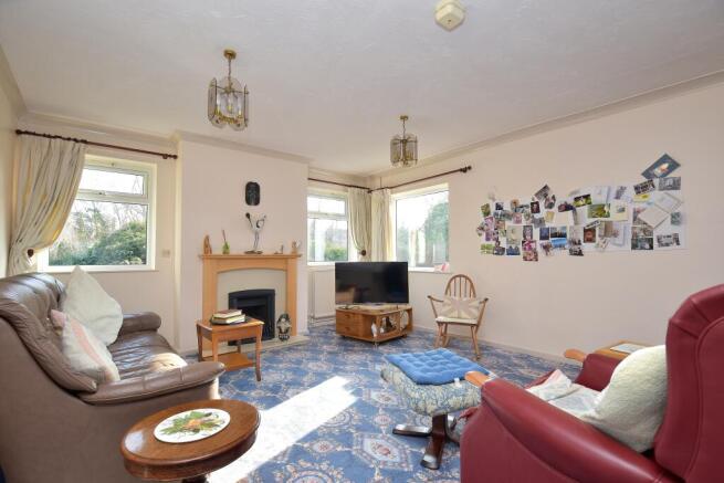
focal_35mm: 15
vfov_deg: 77.4
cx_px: 362
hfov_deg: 100.4
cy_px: 242
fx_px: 302
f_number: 4
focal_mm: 10
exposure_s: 1/60
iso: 140
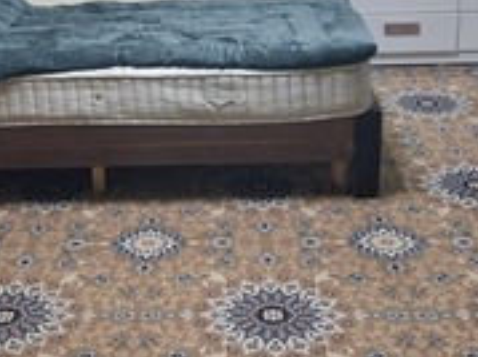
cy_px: 92
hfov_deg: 28.1
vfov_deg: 21.1
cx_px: 194
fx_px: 952
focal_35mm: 69
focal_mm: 4
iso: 400
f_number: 1.8
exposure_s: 1/50
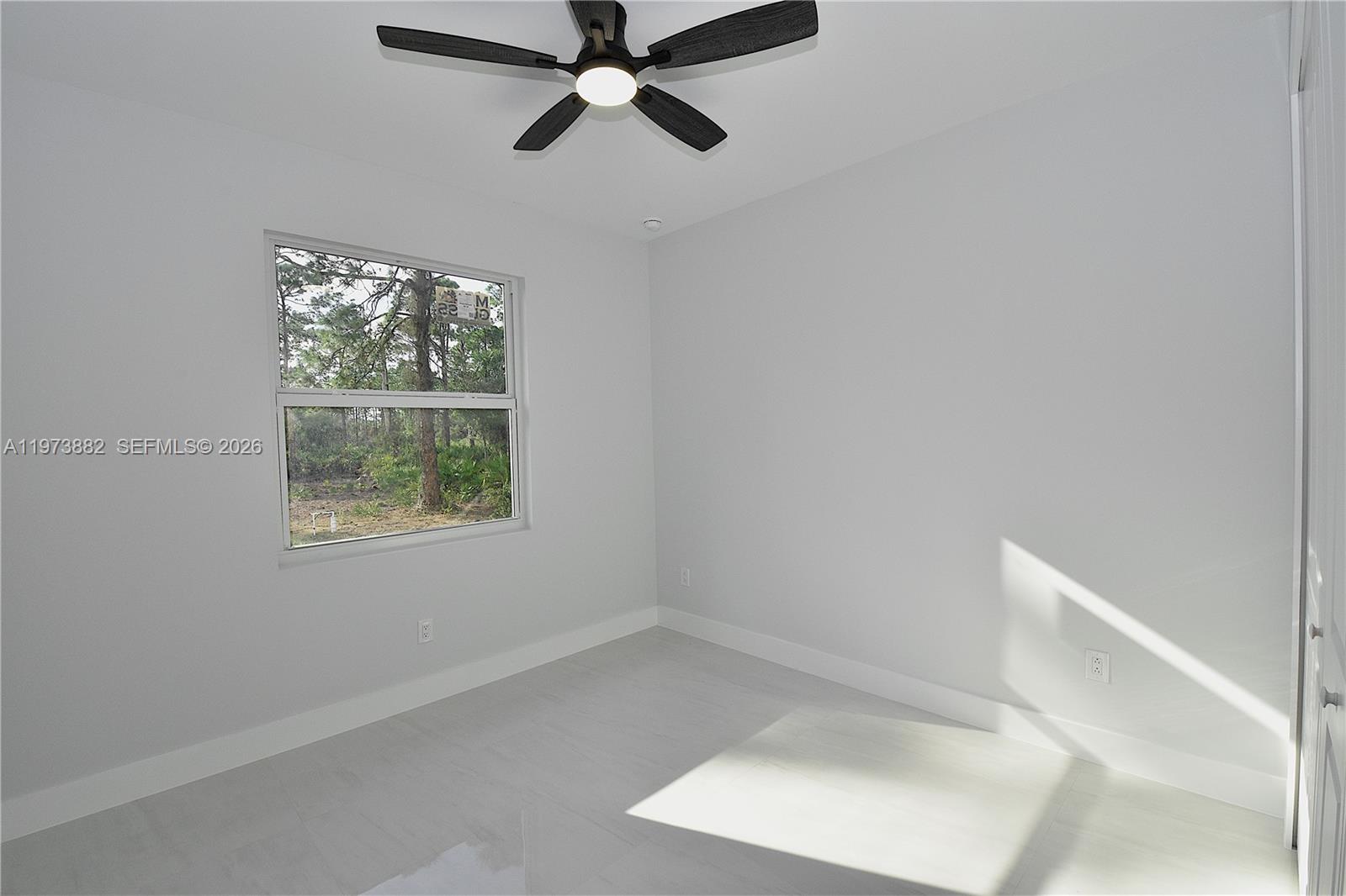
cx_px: 673
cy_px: 448
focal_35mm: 15
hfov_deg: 100.4
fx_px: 561
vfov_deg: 77.3
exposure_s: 1/80
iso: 500
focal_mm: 10
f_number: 14
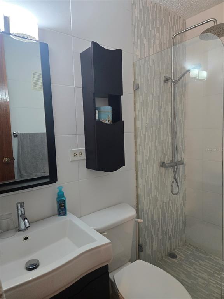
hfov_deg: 58.9
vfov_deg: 73.9
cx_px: 112
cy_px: 150
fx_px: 198
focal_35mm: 23
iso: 640
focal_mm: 5.4
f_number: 1.8
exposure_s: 1/120
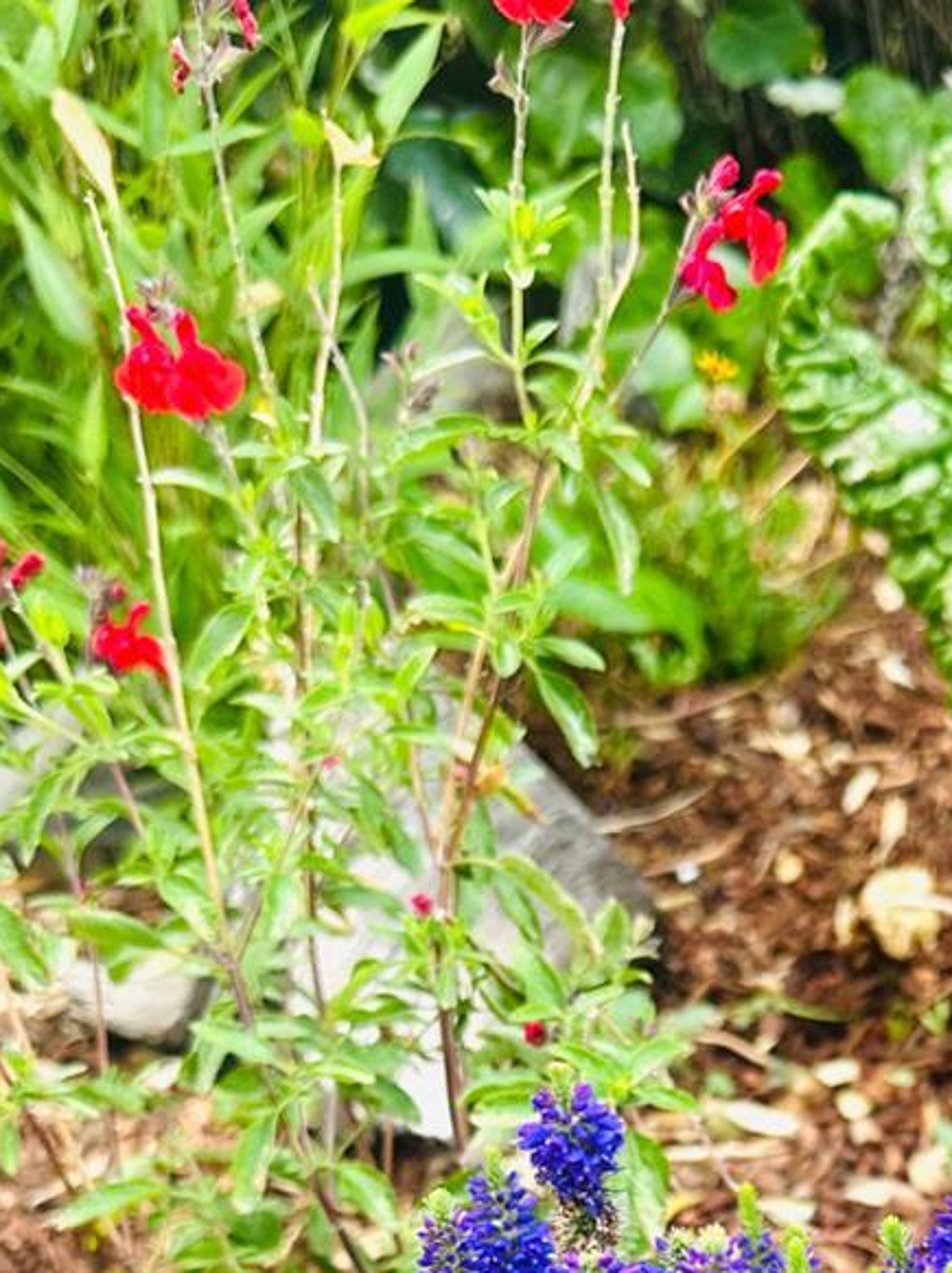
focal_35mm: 62
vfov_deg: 28.1
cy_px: 1433
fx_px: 2276
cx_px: 907
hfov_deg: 22.9
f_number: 1.78
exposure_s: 1/121
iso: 160
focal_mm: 6.86
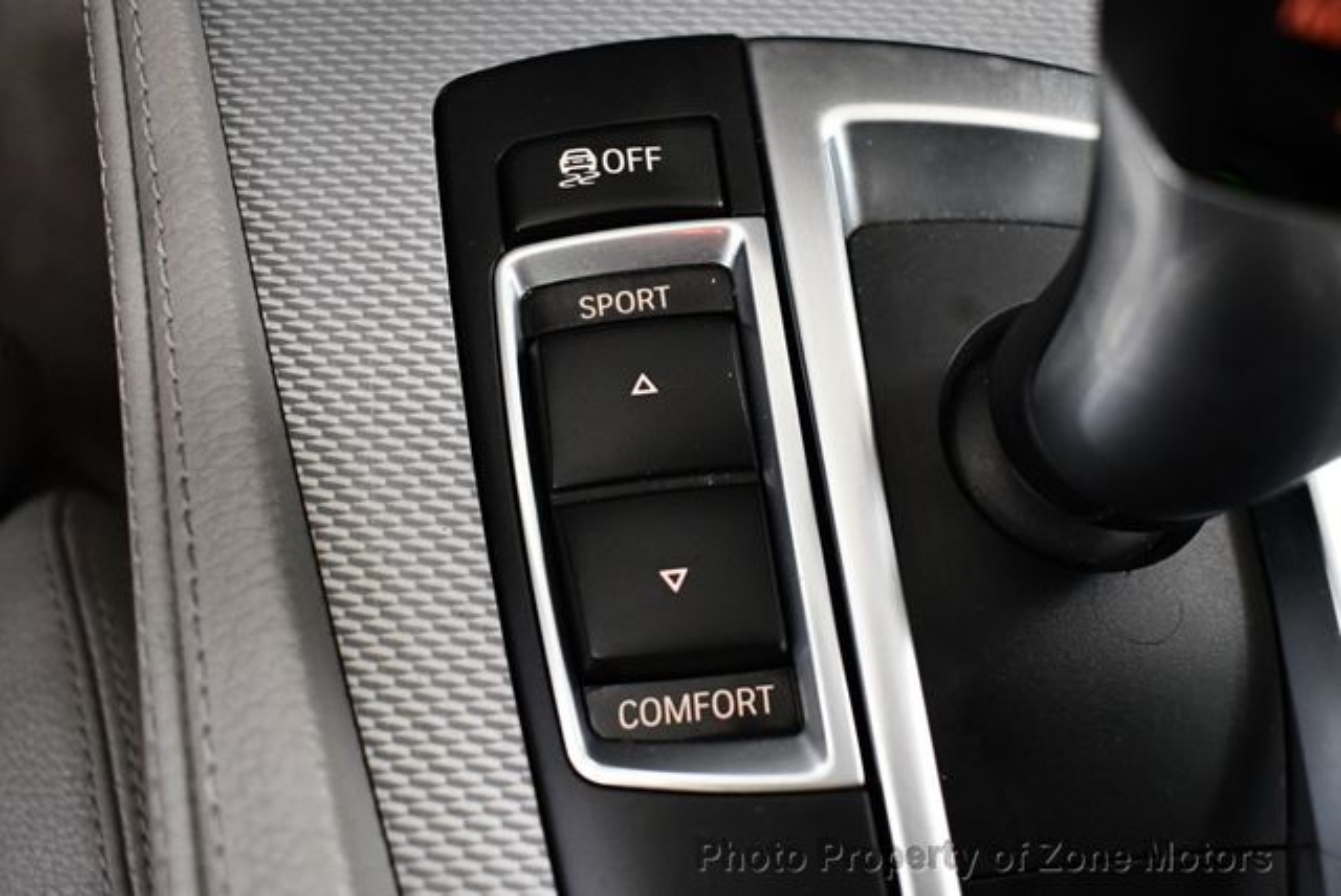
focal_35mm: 36
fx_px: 1342
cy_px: 448
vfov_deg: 36.9
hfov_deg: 53.1
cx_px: 670
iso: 2500
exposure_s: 1/125
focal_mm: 18
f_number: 3.5
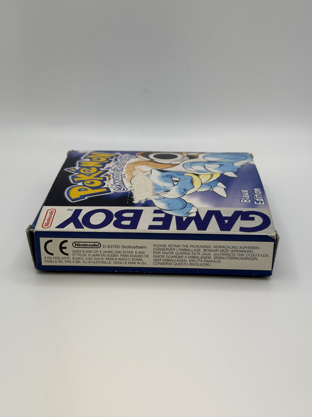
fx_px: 577
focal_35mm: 48
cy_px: 208
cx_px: 156
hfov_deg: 30.3
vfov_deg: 39.7
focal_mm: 6.76
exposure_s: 1/434
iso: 64
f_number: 1.78
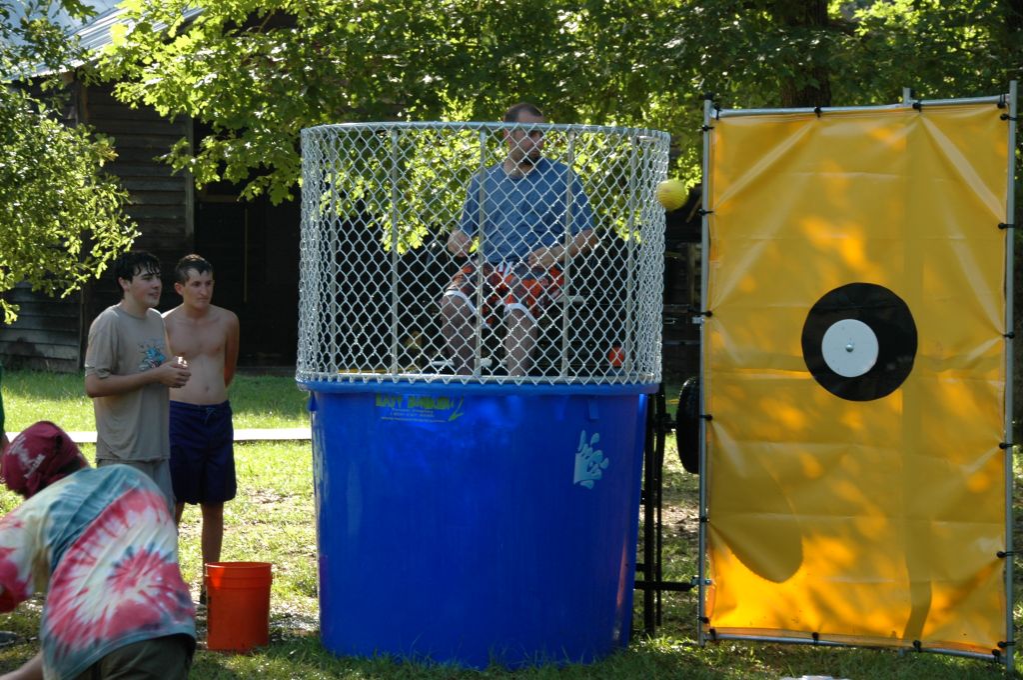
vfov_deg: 12.1
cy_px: 340
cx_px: 512
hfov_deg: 18.2
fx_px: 3193
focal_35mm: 112
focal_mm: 75
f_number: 6.3
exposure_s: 1/160
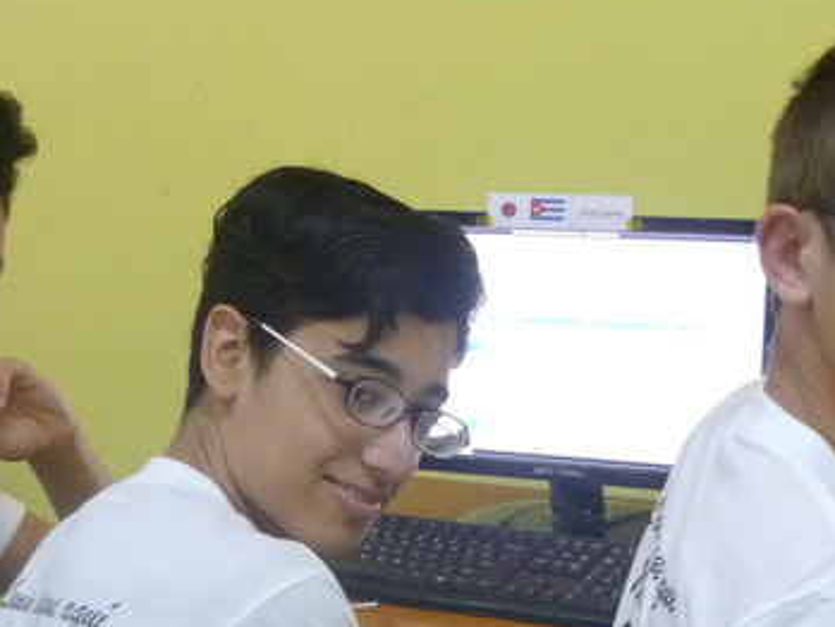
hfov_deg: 23.0
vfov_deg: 17.2
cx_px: 385
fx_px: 2051
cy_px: 525
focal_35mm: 85
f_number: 2.8
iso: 400
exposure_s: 1/20
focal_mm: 5.5
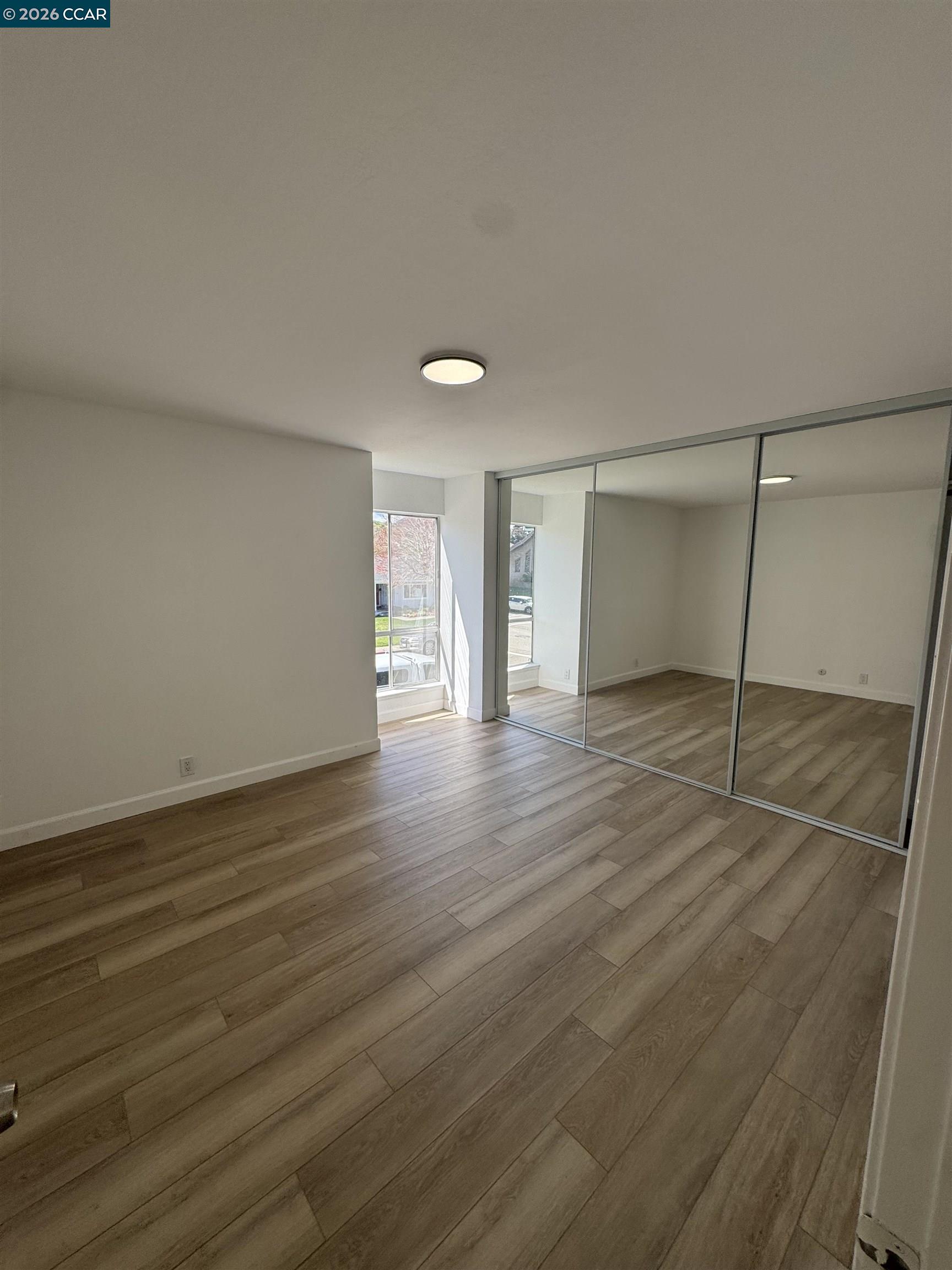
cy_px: 635
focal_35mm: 14
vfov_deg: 102.1
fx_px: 513
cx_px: 476
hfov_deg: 85.7
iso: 40
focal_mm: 2.22
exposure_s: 1/414
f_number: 2.2
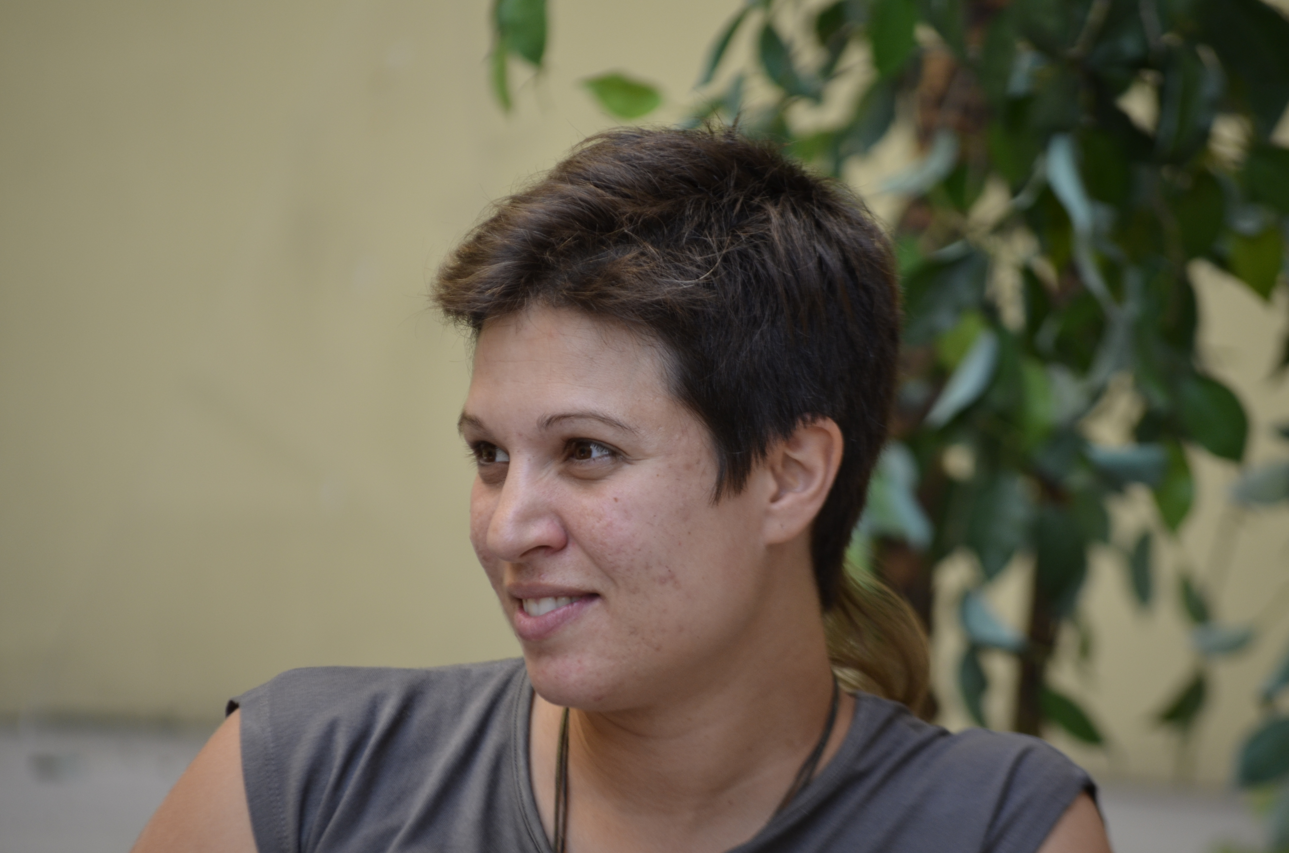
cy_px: 426
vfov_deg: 5.7
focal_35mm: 240
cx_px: 644
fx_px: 8576
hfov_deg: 8.6
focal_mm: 160
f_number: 5.3
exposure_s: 1/250
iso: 400
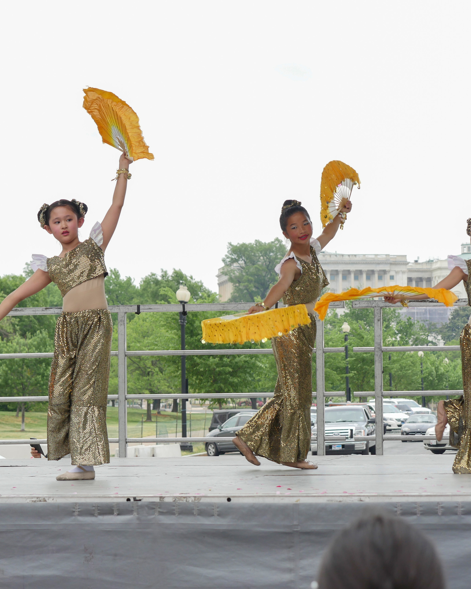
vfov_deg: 17.5
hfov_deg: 14.0
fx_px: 1916
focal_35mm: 110
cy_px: 295
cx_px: 245
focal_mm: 42
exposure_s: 1/250
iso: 200
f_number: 4
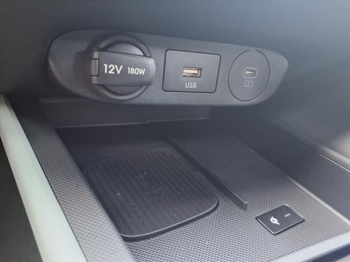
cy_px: 131
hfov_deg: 65.3
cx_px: 175
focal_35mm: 27
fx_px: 273
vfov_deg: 51.4
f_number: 1.9
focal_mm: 3.58
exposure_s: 1/17
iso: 500
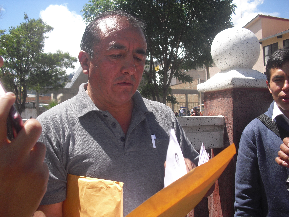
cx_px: 144
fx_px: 301
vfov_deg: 39.7
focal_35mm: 36
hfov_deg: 51.4
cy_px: 108
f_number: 7.8
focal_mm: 6.3
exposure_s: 1/125
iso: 100
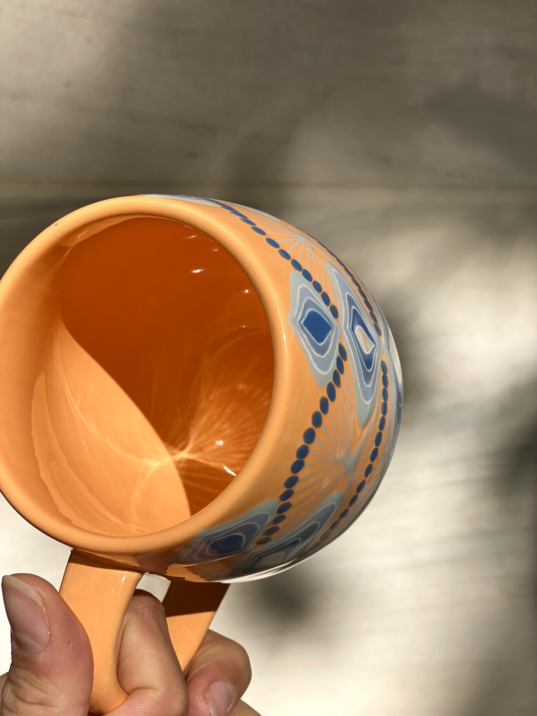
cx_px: 268
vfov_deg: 36.8
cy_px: 358
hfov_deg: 28.0
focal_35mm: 52
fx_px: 1076
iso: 20
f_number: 2
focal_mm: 6
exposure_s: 1/417
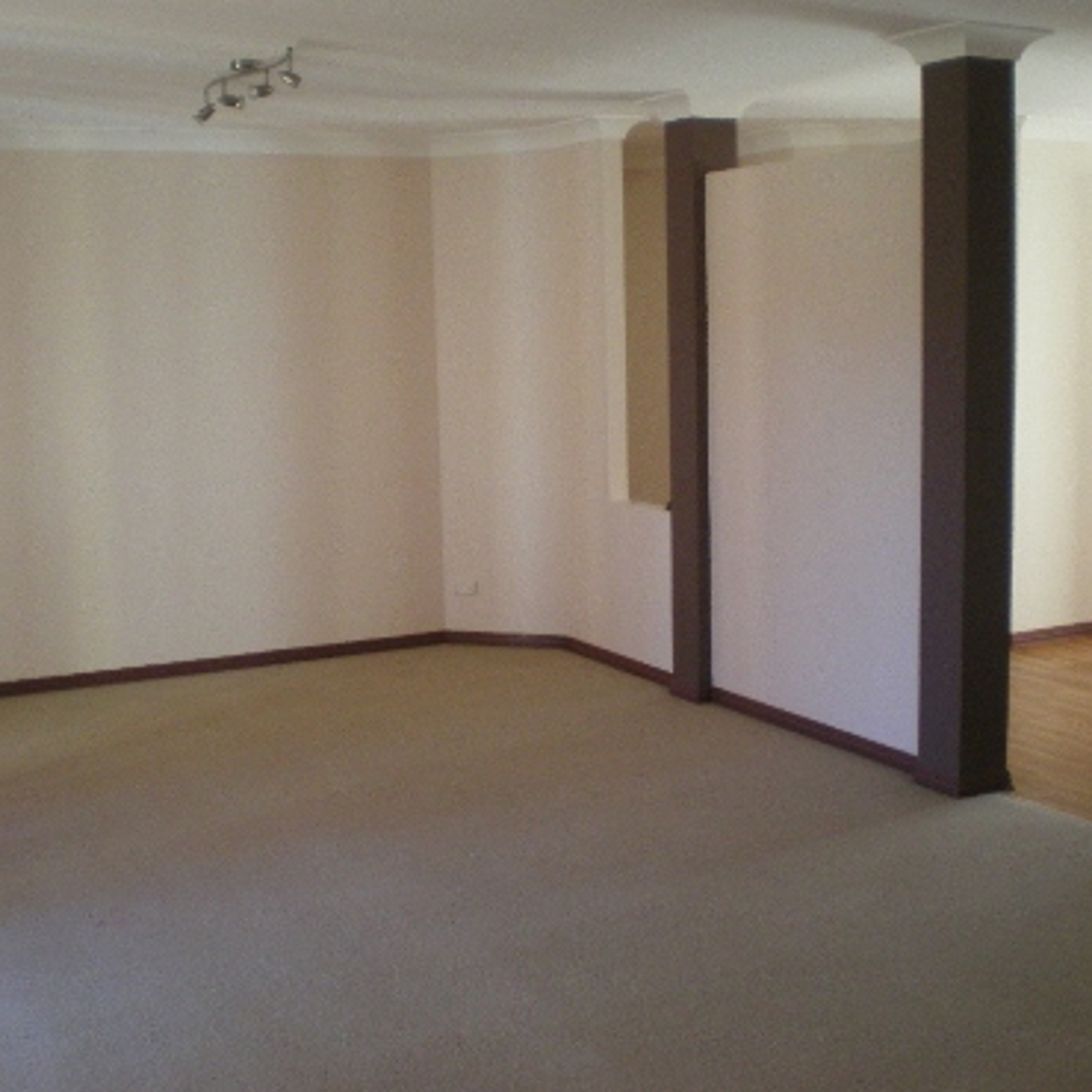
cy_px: 547
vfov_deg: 39.2
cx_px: 581
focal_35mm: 43
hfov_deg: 39.2
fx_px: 1535
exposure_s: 1/50
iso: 320
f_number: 3.1
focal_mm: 6.3
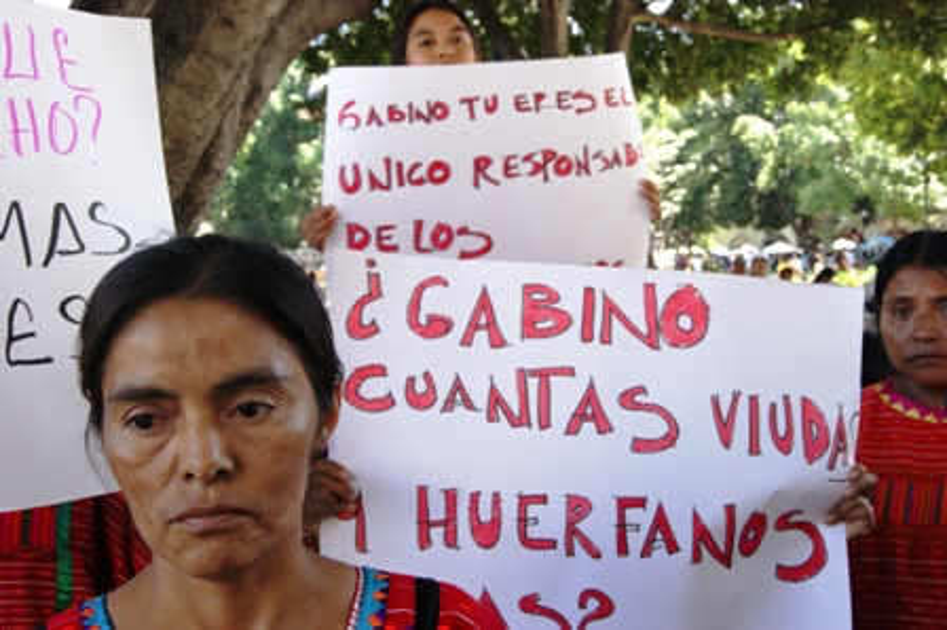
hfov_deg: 43.6
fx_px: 1183
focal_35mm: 45
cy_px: 315
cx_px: 474
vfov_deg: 29.8
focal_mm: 30
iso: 1600
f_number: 10
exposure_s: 1/125
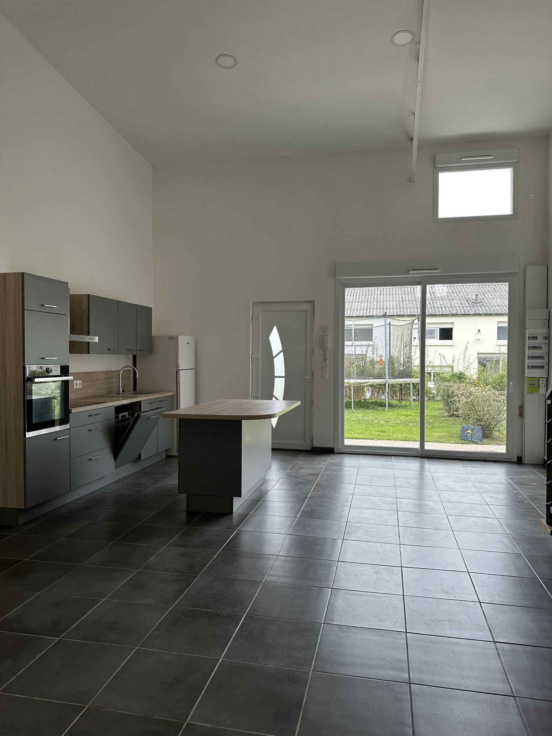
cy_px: 368
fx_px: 510
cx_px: 276
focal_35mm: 24
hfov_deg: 56.8
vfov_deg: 71.6
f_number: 1.78
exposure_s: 1/174
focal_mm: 6.86
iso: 64
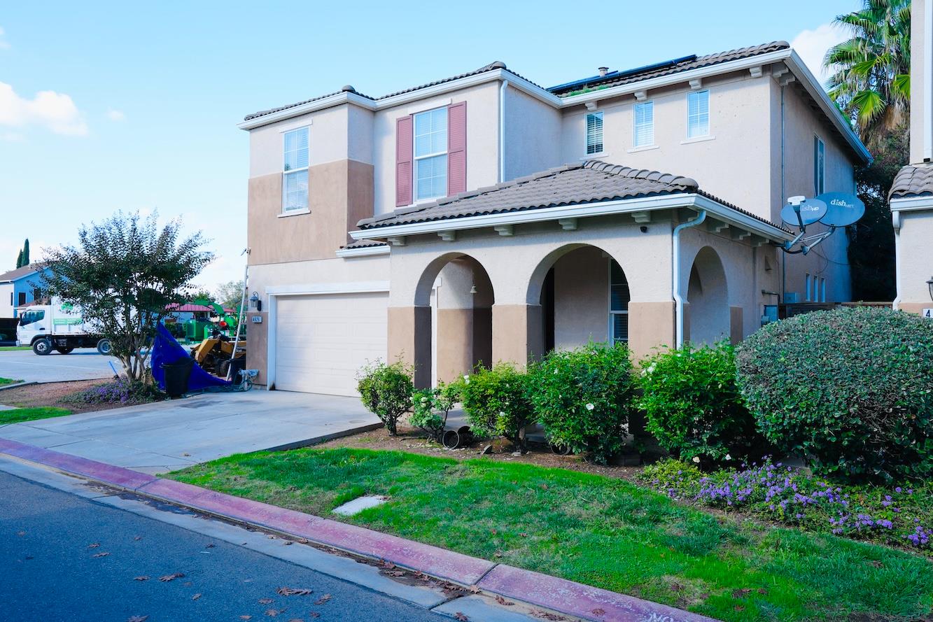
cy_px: 311
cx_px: 466
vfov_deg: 47.9
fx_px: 700
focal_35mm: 27
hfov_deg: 67.4
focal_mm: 18
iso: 100
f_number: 6.3
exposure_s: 1/125
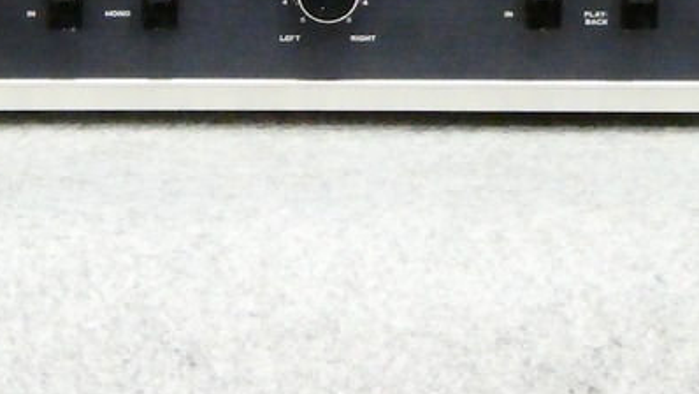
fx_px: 6970
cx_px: 144
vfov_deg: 3.2
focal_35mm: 376
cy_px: -204
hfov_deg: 5.7
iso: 1600
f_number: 8
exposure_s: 1/20
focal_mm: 25.6
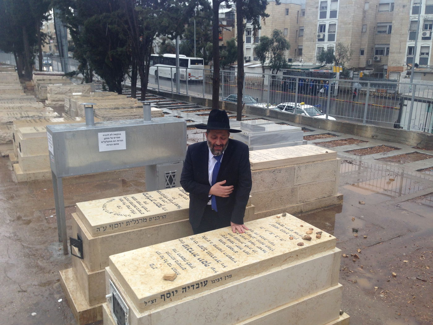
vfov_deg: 42.9
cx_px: 216
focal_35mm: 33
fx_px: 413
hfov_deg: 55.4
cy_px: 162
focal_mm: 4.12
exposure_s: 1/507
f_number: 2.4
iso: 50
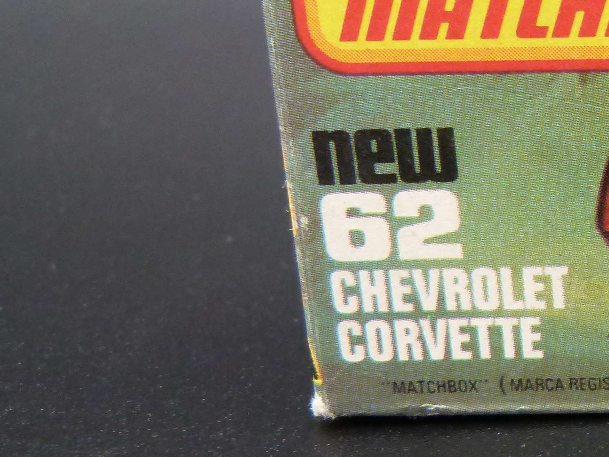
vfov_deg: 21.6
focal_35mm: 68
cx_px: 818
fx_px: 1196
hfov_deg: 24.5
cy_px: 194
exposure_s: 1/60
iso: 160
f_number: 2.8
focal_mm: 4.5
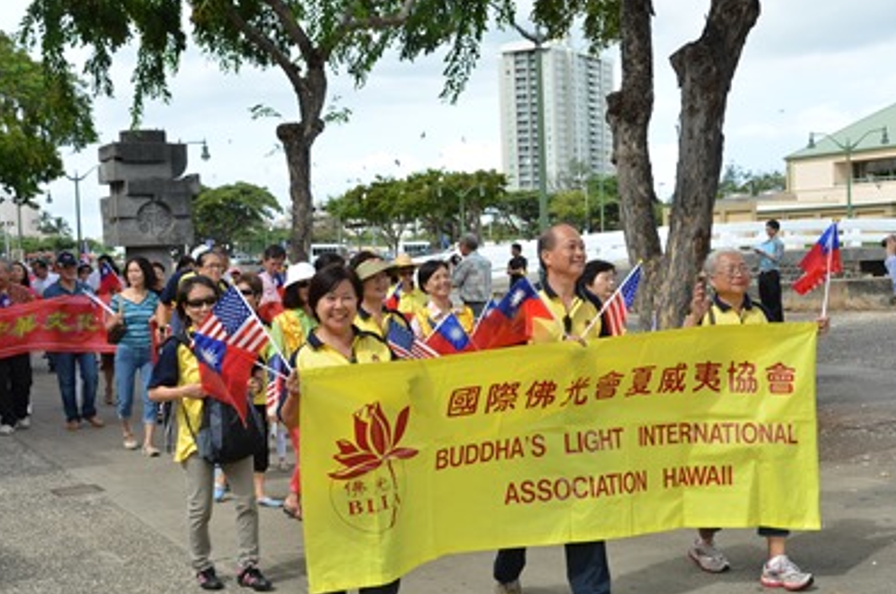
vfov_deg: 28.0
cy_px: 300
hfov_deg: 41.1
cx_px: 491
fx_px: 1193
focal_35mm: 48
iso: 160
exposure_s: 1/250
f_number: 8
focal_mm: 28
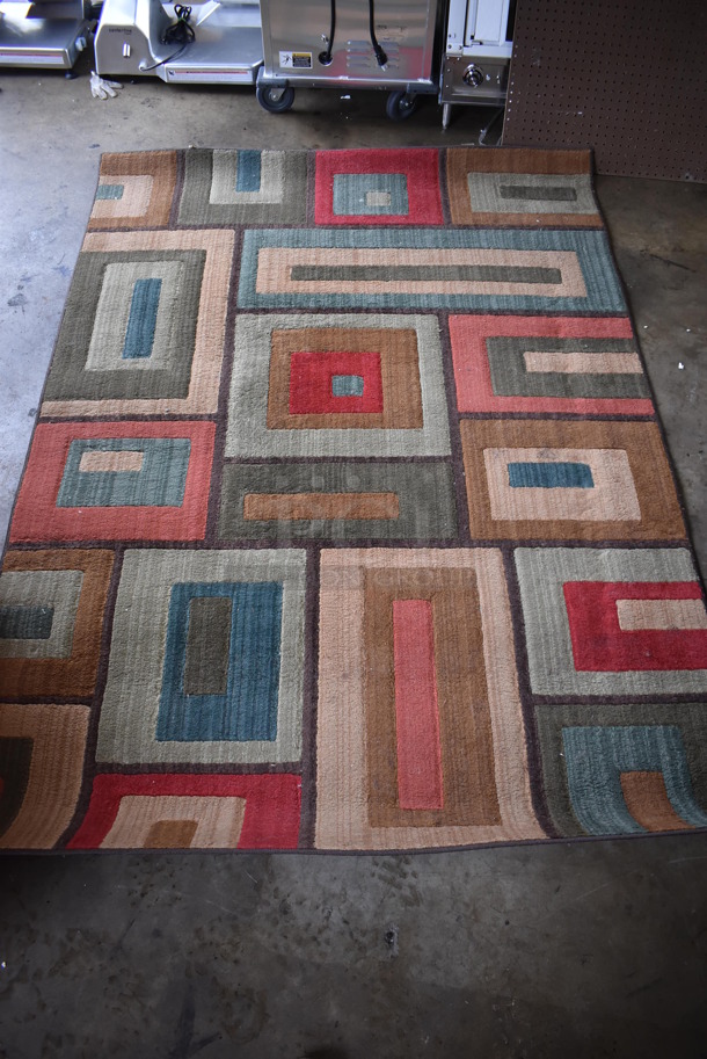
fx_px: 794
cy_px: 530
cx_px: 354
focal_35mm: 27
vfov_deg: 67.3
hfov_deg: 48.0
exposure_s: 1/160
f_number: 3.5
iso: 800
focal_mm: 18
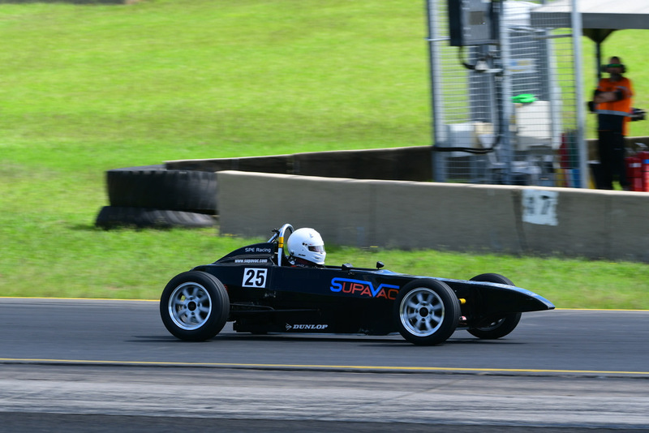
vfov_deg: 4.6
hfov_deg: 6.9
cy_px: 216
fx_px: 5410
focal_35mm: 300
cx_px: 324
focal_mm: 200
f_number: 8
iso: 200
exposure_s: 1/320
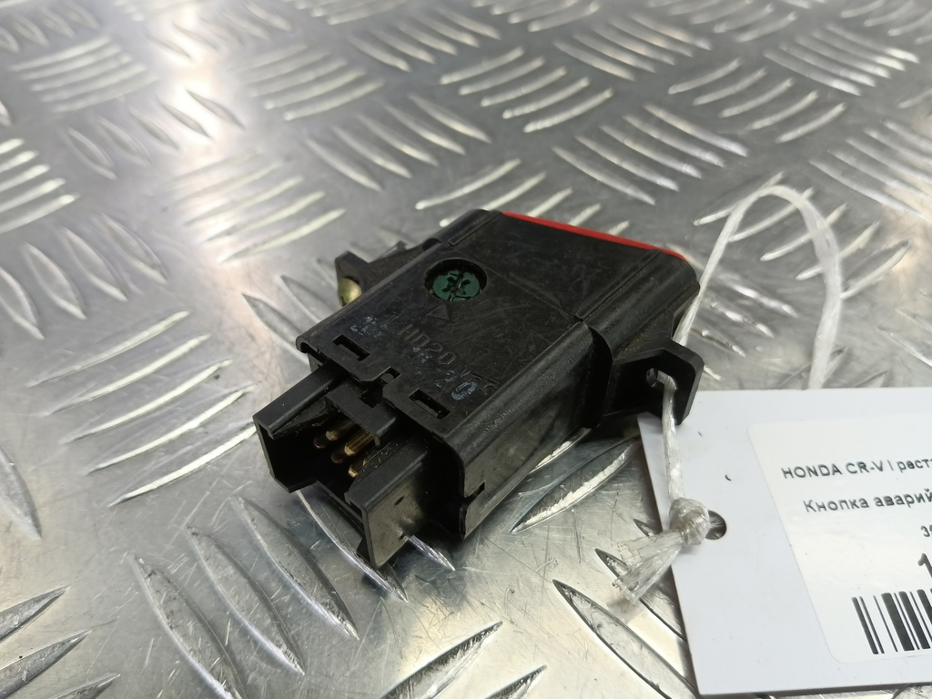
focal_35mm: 23
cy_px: 350
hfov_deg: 73.9
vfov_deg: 58.9
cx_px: 466
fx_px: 619
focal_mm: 4.11
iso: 153
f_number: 1.6
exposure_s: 1/50
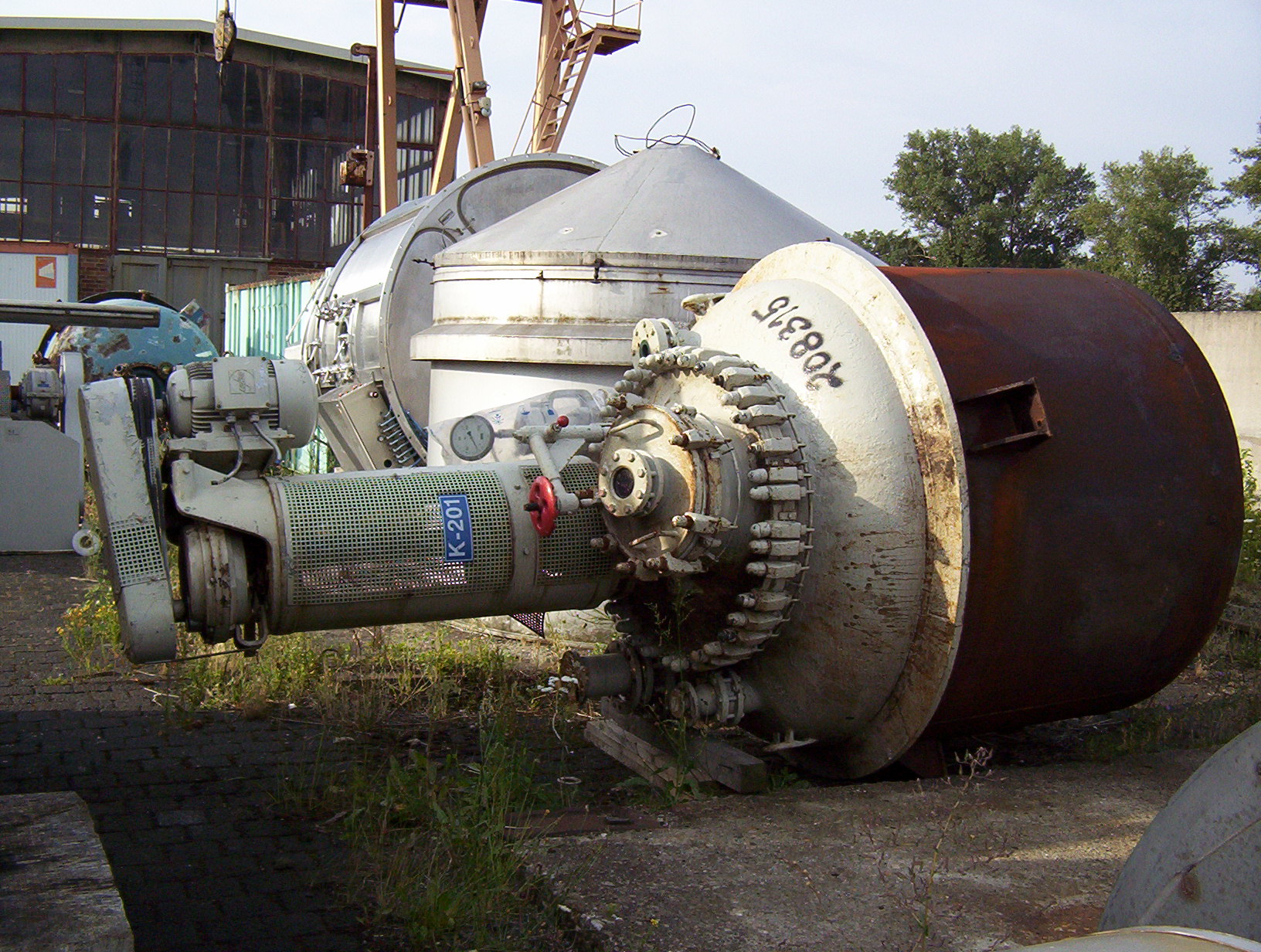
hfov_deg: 47.8
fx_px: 1424
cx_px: 630
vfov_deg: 37.0
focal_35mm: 39
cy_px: 476
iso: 100
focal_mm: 5.26
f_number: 3.84
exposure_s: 1/562
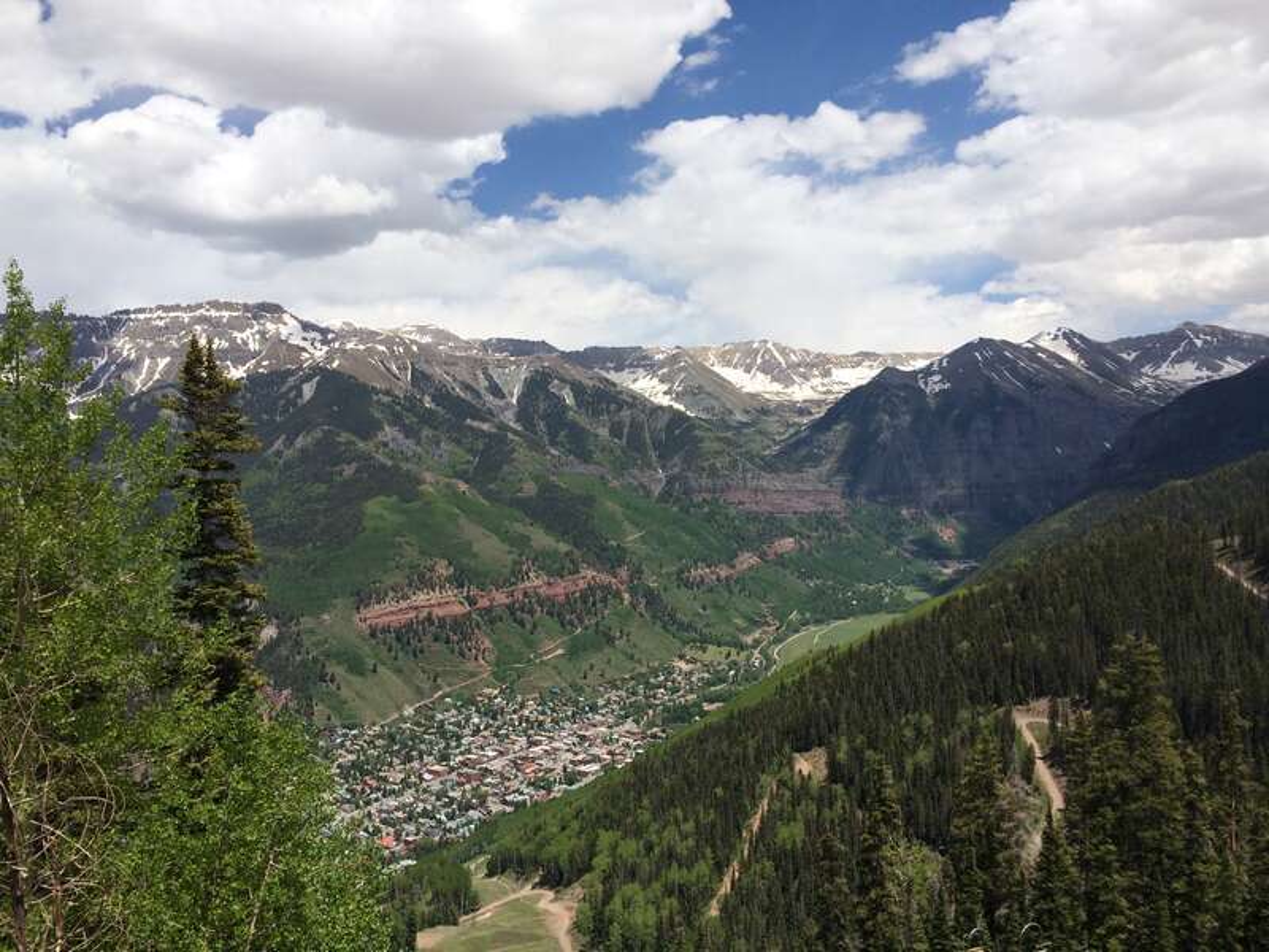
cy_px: 476
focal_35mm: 30
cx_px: 634
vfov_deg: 46.8
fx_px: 1100
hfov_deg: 60.0
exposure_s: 1/3731
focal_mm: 4.12
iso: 32
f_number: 2.2
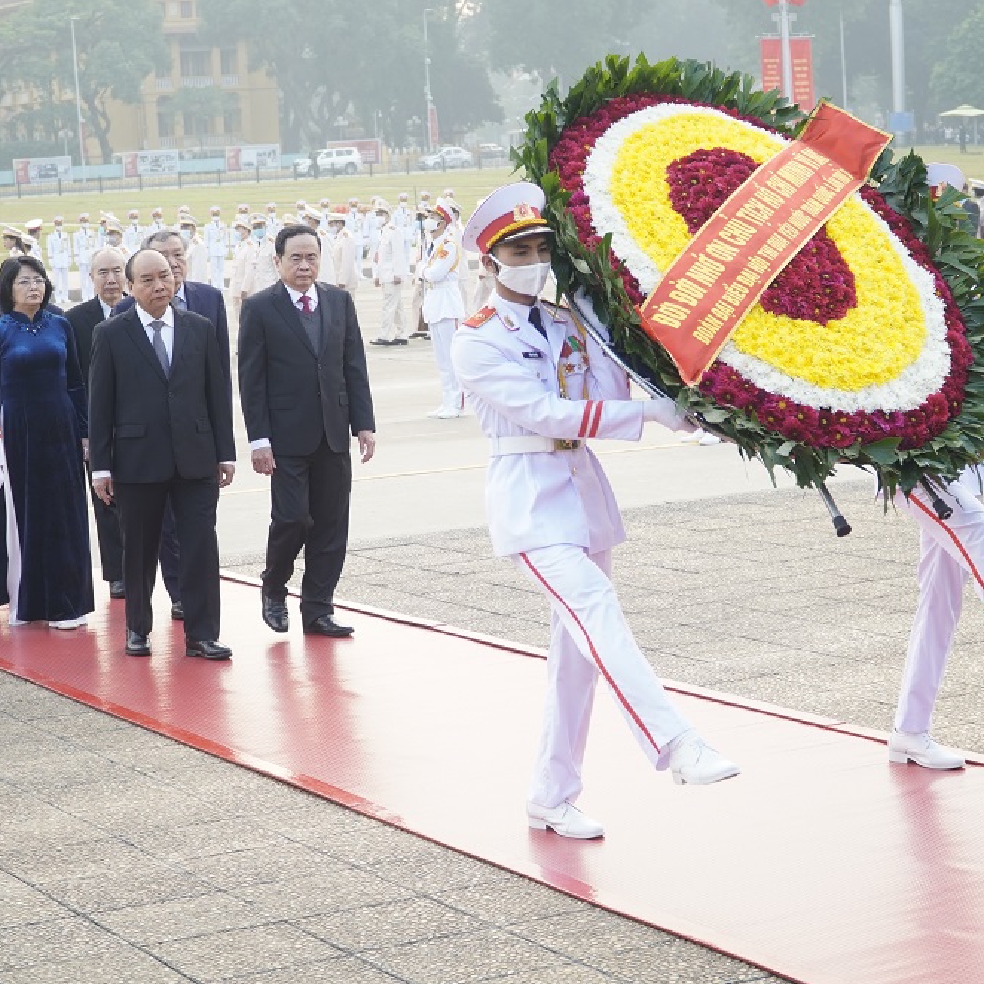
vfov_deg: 22.5
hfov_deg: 22.5
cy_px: 493
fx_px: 2476
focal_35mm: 77
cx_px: 476
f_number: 4
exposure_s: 1/200
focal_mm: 40
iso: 250
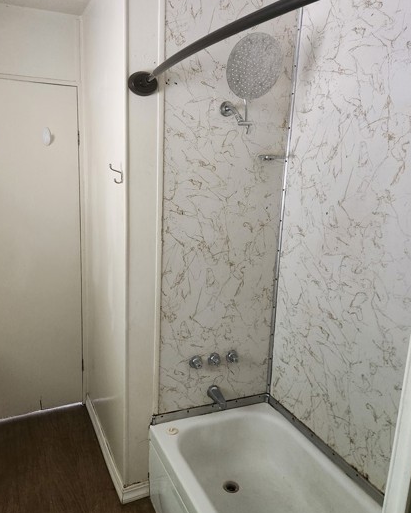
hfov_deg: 51.4
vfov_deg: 62.2
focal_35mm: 28
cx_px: 179
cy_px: 255
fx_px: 425
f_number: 1.8
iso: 640
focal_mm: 5.4
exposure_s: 1/120
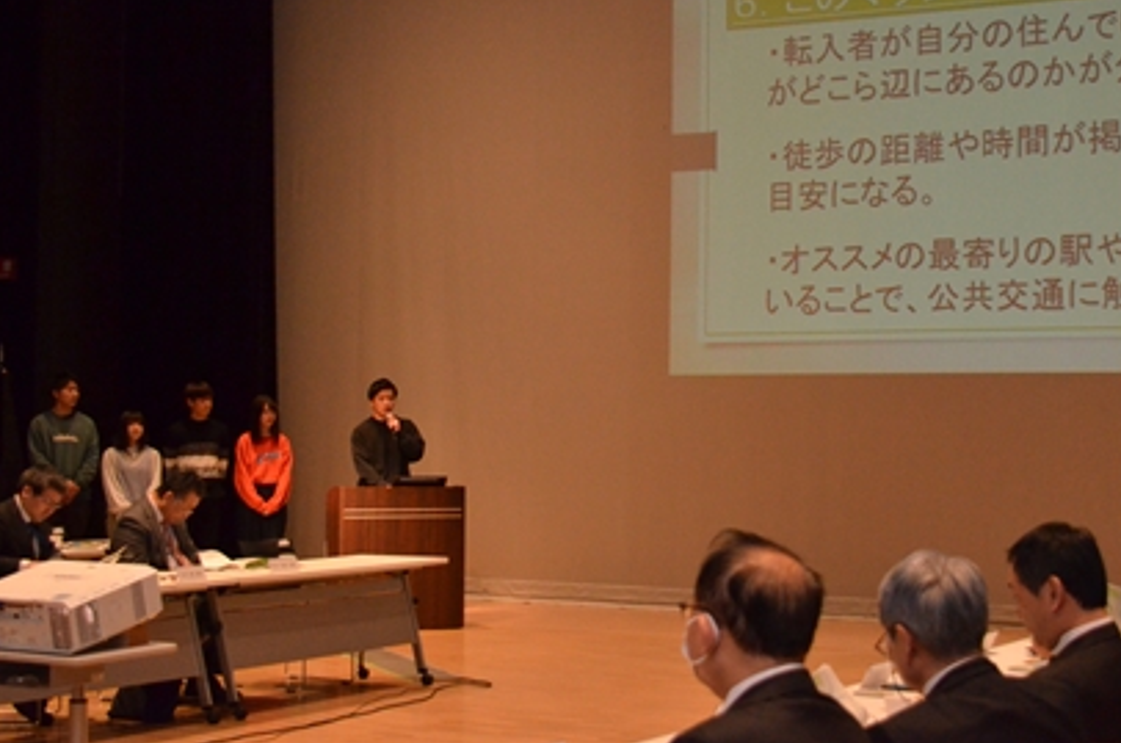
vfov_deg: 20.9
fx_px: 2008
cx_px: 599
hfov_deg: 31.2
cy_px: 291
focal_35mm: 65
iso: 3200
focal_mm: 35
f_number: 4.5
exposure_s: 1/250
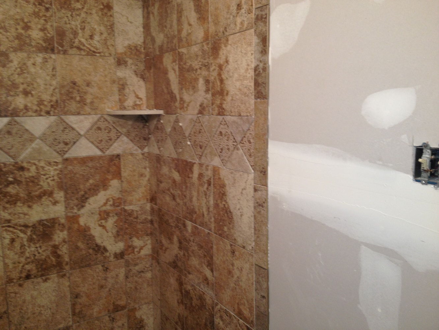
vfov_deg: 40.7
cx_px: 220
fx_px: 444
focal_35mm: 35
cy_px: 165
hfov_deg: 52.6
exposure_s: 1/20
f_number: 2.4
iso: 80
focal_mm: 4.28
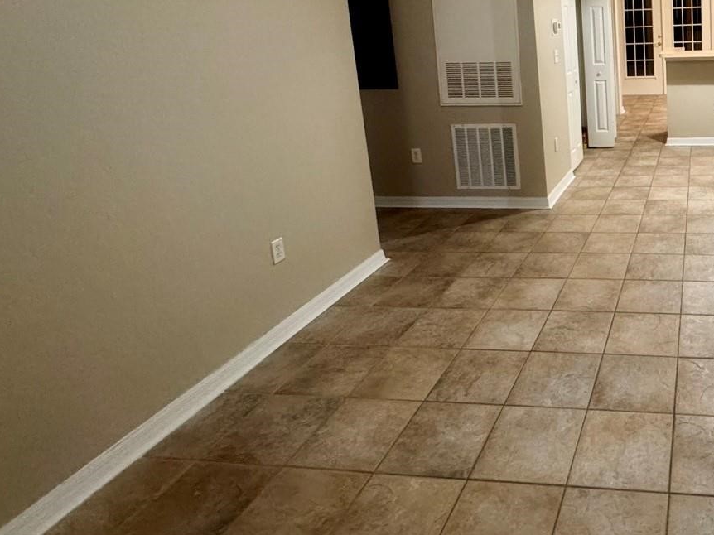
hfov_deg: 57.9
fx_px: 536
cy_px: 106
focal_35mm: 26
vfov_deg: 49.9
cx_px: 640
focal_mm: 2.22
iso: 400
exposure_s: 1/60
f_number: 2.2
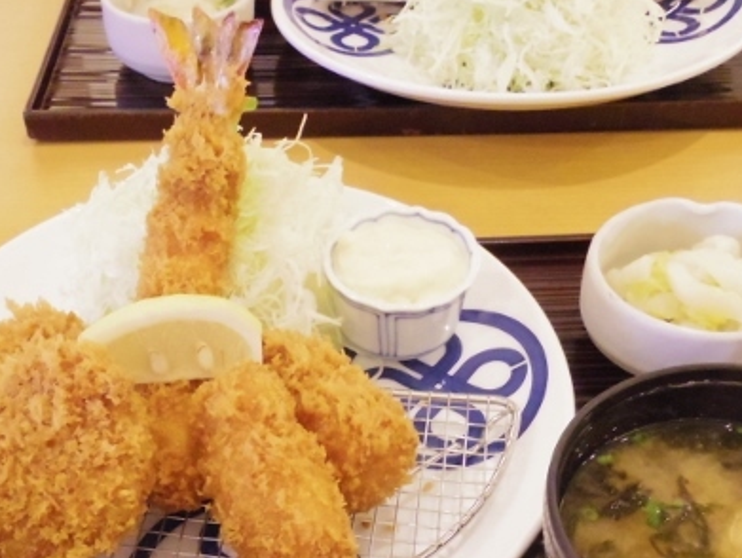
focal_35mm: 47
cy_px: 520
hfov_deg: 39.8
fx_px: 1008
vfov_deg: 29.4
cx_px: 237
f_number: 2.8
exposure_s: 1/40
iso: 2500
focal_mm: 5
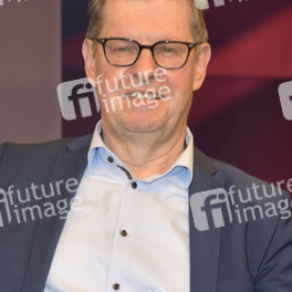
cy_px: 149
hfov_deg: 25.7
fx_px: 639
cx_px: 146
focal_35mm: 67
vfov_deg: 25.7
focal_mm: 52
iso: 1000
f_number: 5.6
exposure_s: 1/200
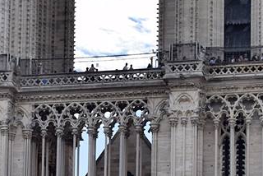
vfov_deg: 5.2
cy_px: 222
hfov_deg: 7.8
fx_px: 1927
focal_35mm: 264
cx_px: 114
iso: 200
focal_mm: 55
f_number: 10
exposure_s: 1/400
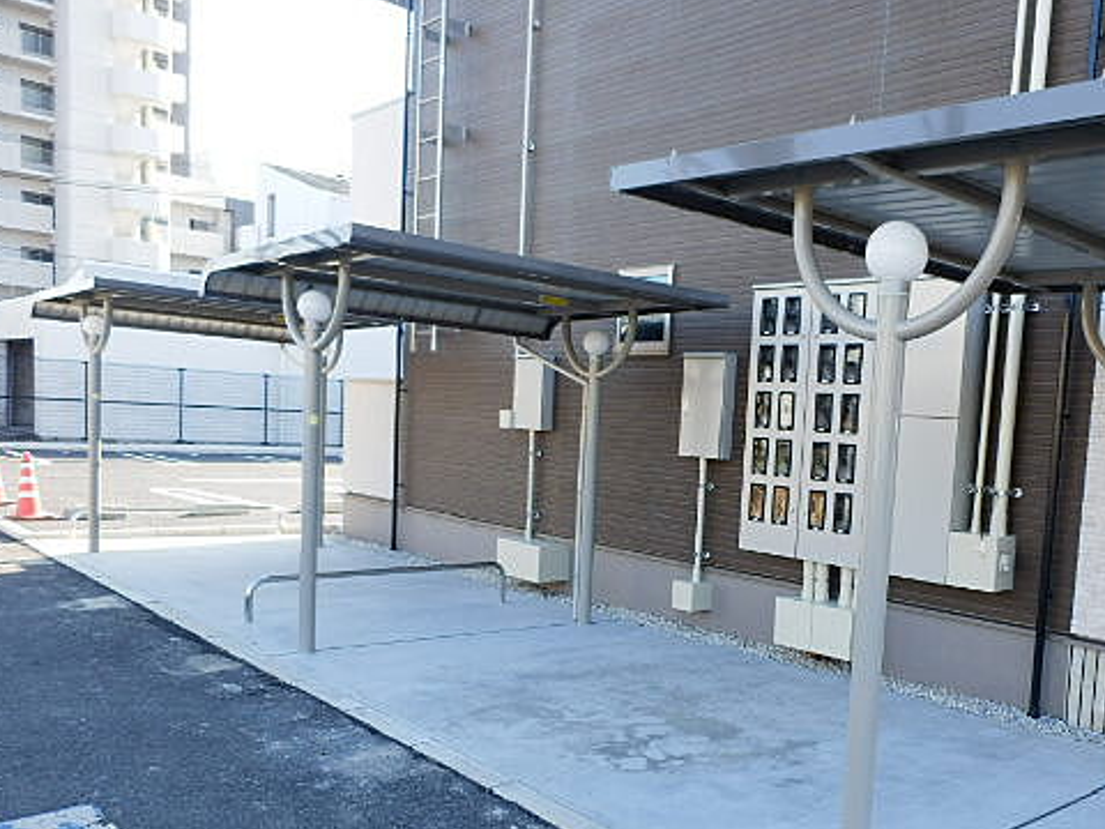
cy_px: 516
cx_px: 721
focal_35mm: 32
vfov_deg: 43.8
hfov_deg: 55.8
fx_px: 1021
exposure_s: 1/160
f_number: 3
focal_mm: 4.2
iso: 80
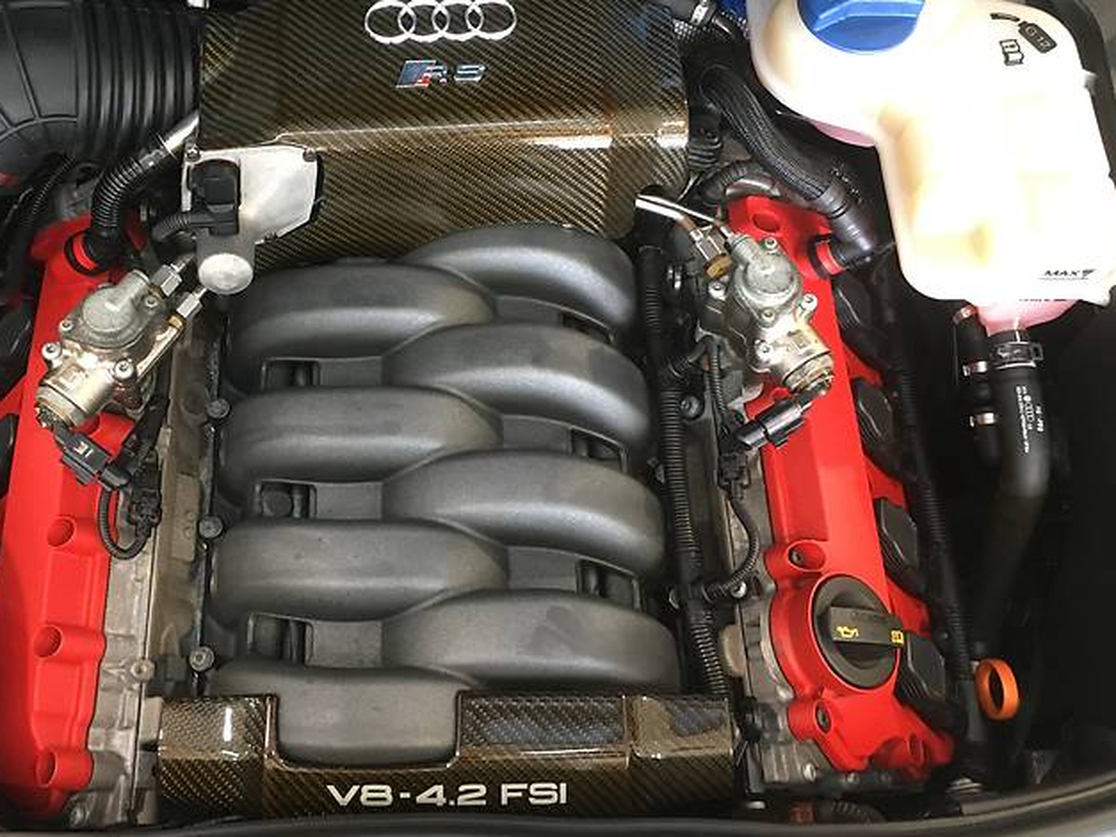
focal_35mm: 37
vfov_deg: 38.5
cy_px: 335
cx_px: 447
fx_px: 1193
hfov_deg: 49.8
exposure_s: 1/33
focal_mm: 4.2
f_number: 2.2
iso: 160
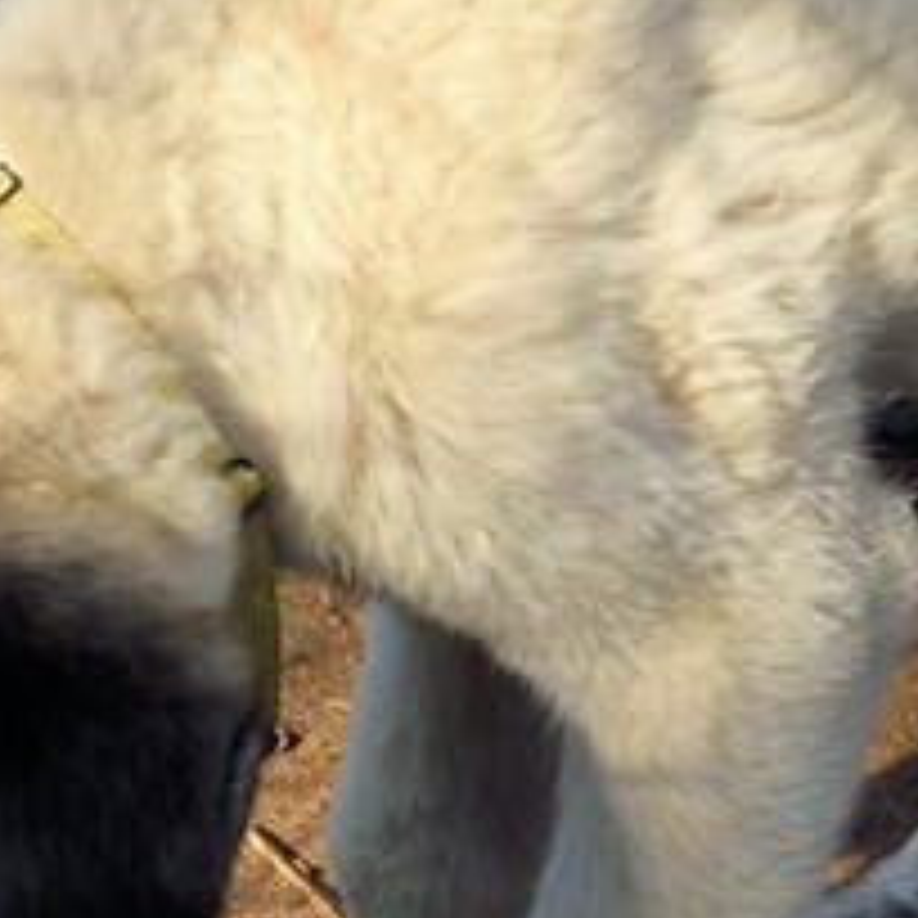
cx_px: -14
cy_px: -670
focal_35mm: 213
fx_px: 6391
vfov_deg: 8.0
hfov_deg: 8.2
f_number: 8
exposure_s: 1/250
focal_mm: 32
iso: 200
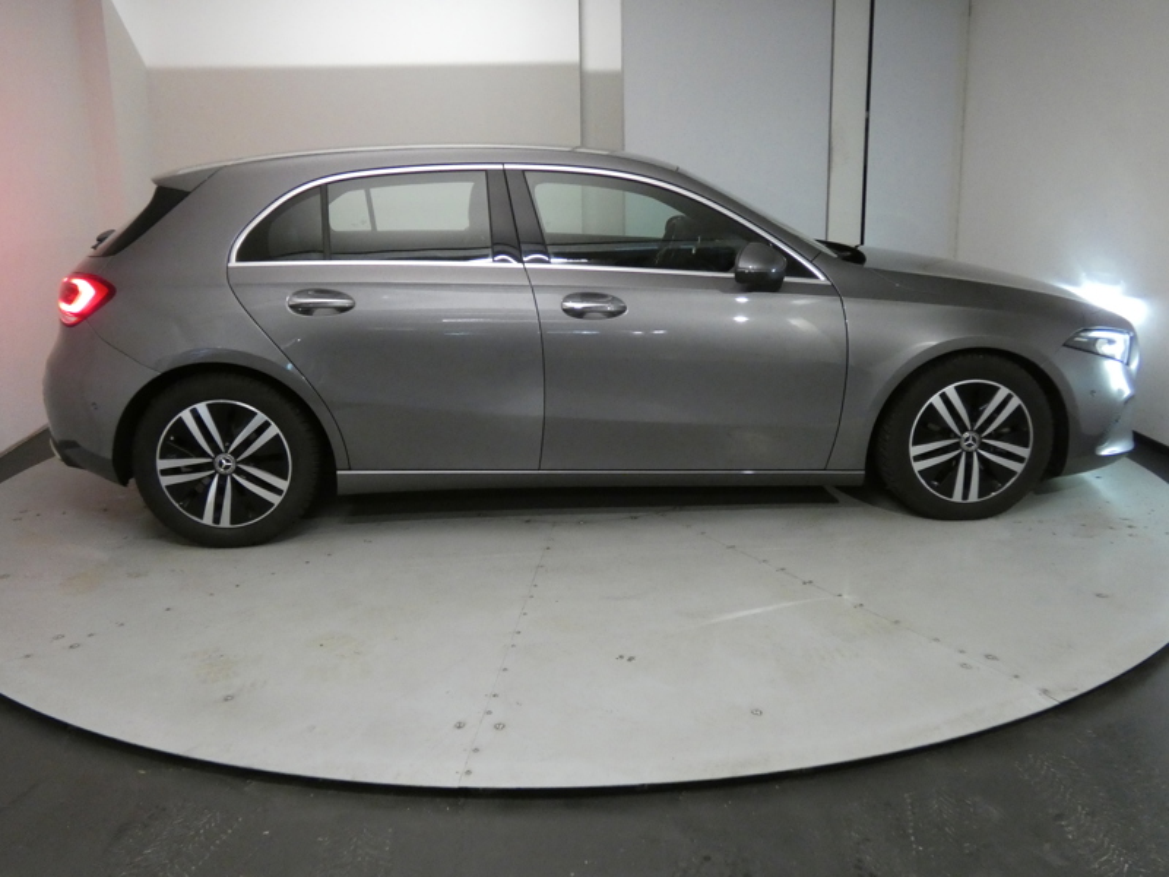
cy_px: 438
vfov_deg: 42.9
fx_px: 1114
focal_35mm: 33
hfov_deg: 55.4
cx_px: 584
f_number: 3.4
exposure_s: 1/80
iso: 1000
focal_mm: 6
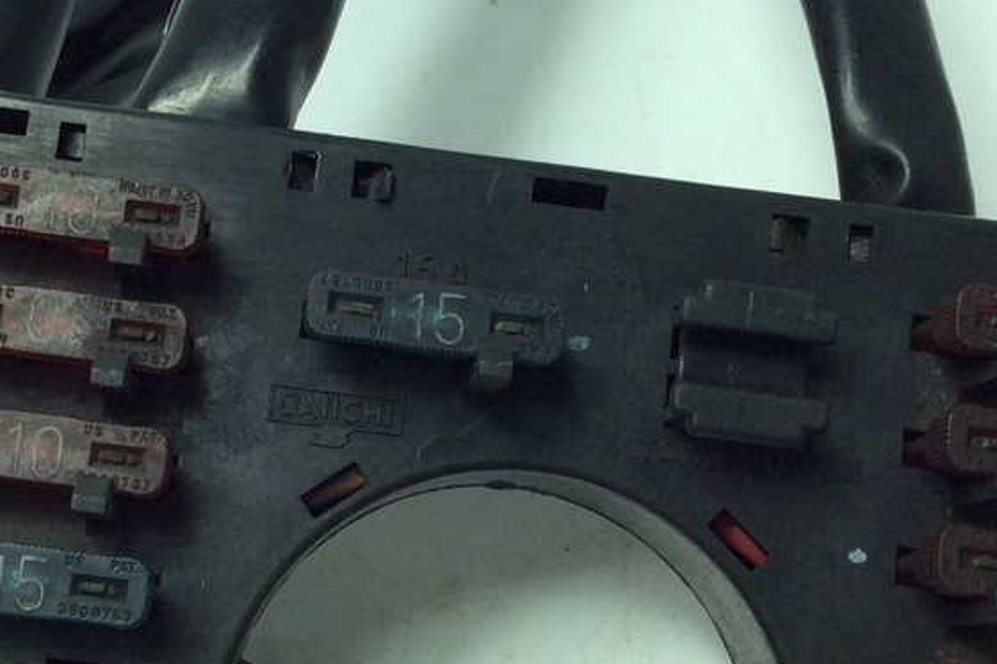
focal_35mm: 76
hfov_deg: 26.5
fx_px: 2104
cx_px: 342
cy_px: 231
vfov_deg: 17.9
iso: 32
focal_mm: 3.3
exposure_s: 1/336
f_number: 2.4
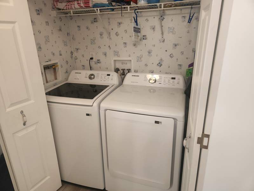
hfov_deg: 73.9
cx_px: 127
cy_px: 96
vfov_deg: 58.9
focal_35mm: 23
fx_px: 169
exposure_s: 1/120
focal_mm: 5.4
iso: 400
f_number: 1.8
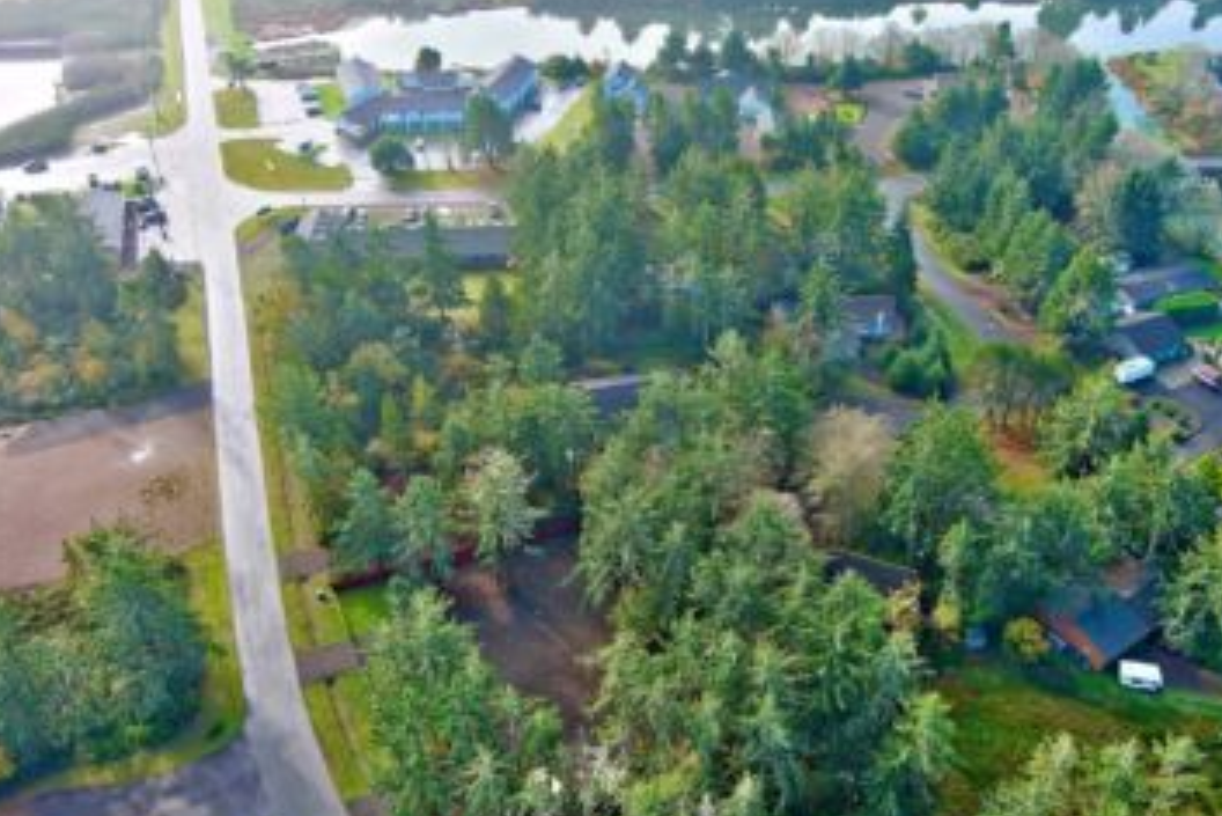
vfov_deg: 40.0
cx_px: 673
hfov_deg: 57.1
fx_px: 1121
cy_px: 384
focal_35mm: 33
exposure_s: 1/274
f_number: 2.8
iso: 100
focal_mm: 10.57
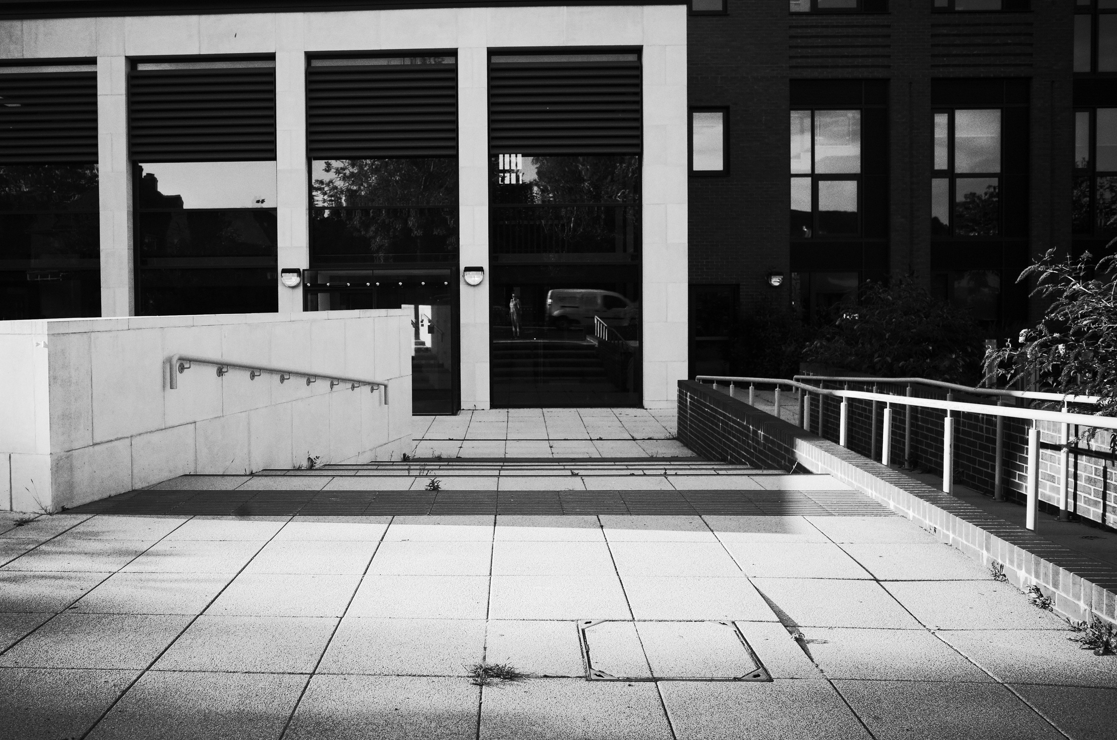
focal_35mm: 32
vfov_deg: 40.9
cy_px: 327
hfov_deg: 58.6
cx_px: 488
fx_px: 991
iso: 200
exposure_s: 1/200
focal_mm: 18.3
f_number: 3.2
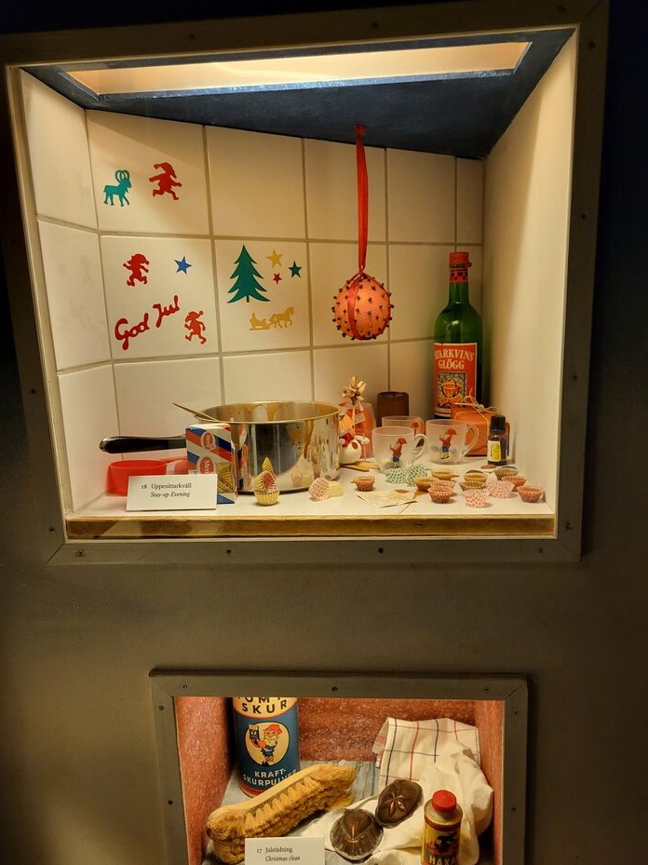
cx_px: 331
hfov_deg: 49.7
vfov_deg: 63.4
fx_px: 699
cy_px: 458
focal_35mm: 28
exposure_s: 1/40
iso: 320
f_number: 1.8
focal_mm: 5.4
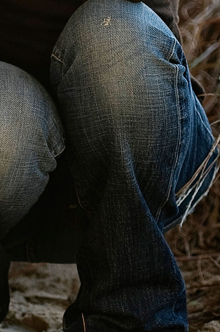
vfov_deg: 2.8
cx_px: -66
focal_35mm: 750
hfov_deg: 1.8
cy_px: -87
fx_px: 6896
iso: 200
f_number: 2.8
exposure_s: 1/200
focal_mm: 140
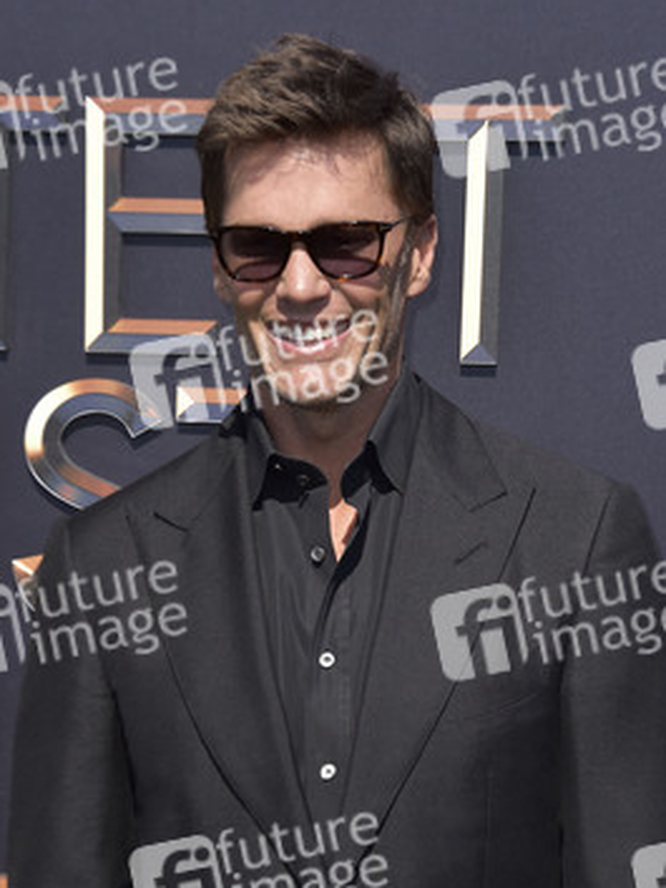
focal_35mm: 109
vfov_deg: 18.0
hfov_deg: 13.6
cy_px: 496
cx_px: 333
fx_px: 2794
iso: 250
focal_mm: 100
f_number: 8
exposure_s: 1/250
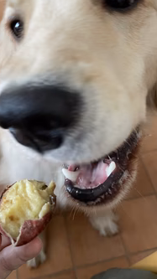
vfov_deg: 57.7
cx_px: 75
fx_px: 252
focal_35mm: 34
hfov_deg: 34.6
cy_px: 116
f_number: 1.6
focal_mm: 4.2
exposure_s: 1/93
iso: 125
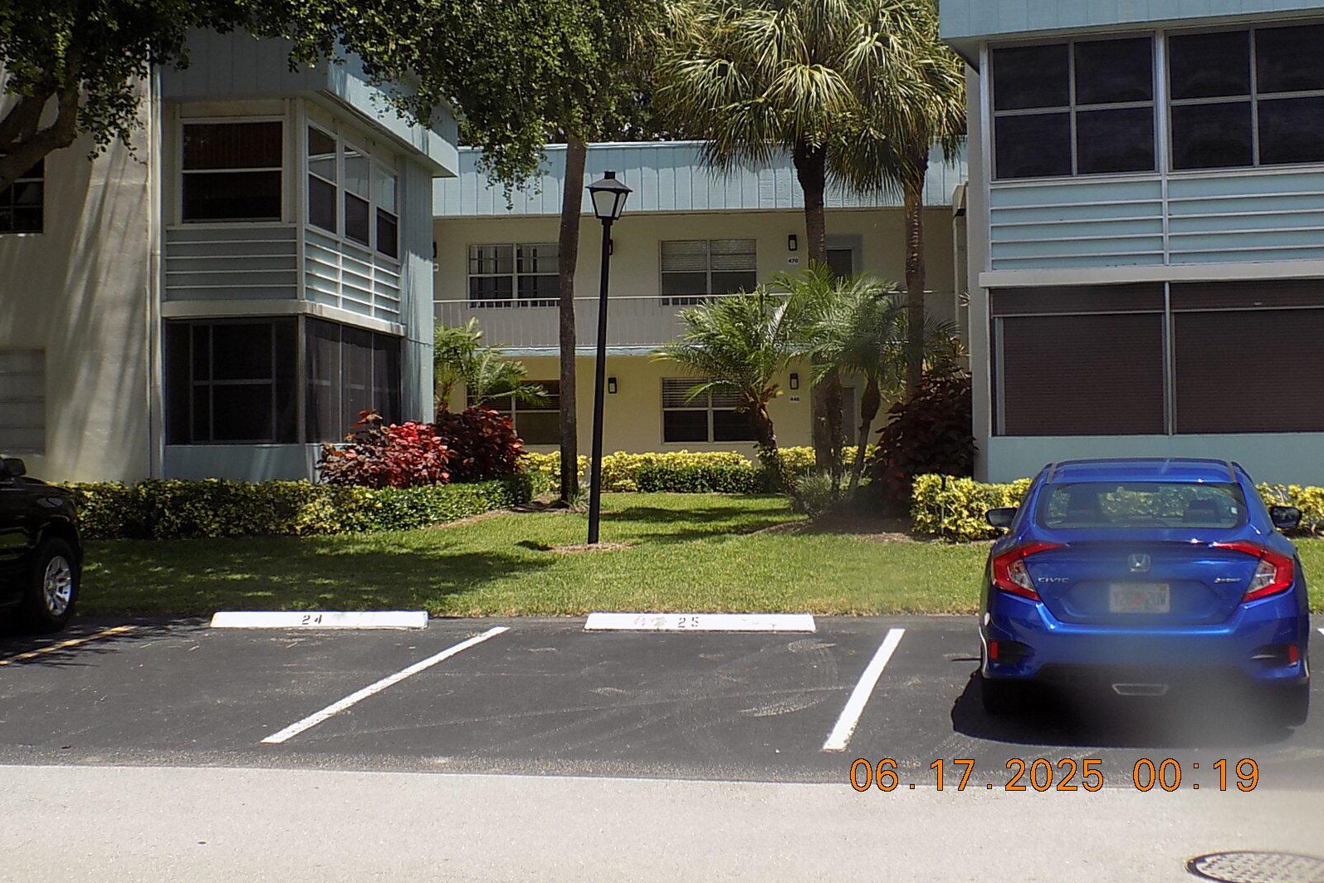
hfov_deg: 41.1
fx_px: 1765
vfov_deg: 28.1
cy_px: 395
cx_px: 662
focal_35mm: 48
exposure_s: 1/640
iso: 80
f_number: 3.7
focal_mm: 8.1
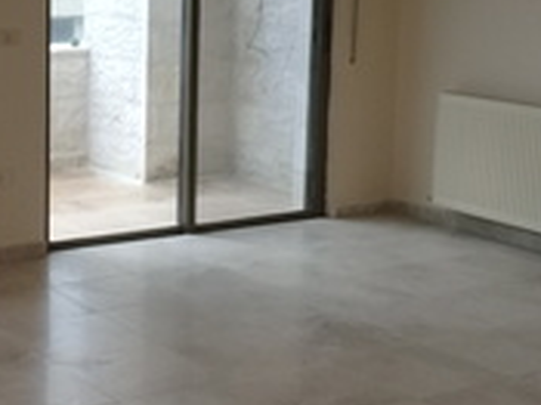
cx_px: 70
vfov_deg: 18.1
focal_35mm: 81
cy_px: 134
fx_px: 1265
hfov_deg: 23.6
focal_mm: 3.3
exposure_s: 1/108
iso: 50
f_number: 2.2
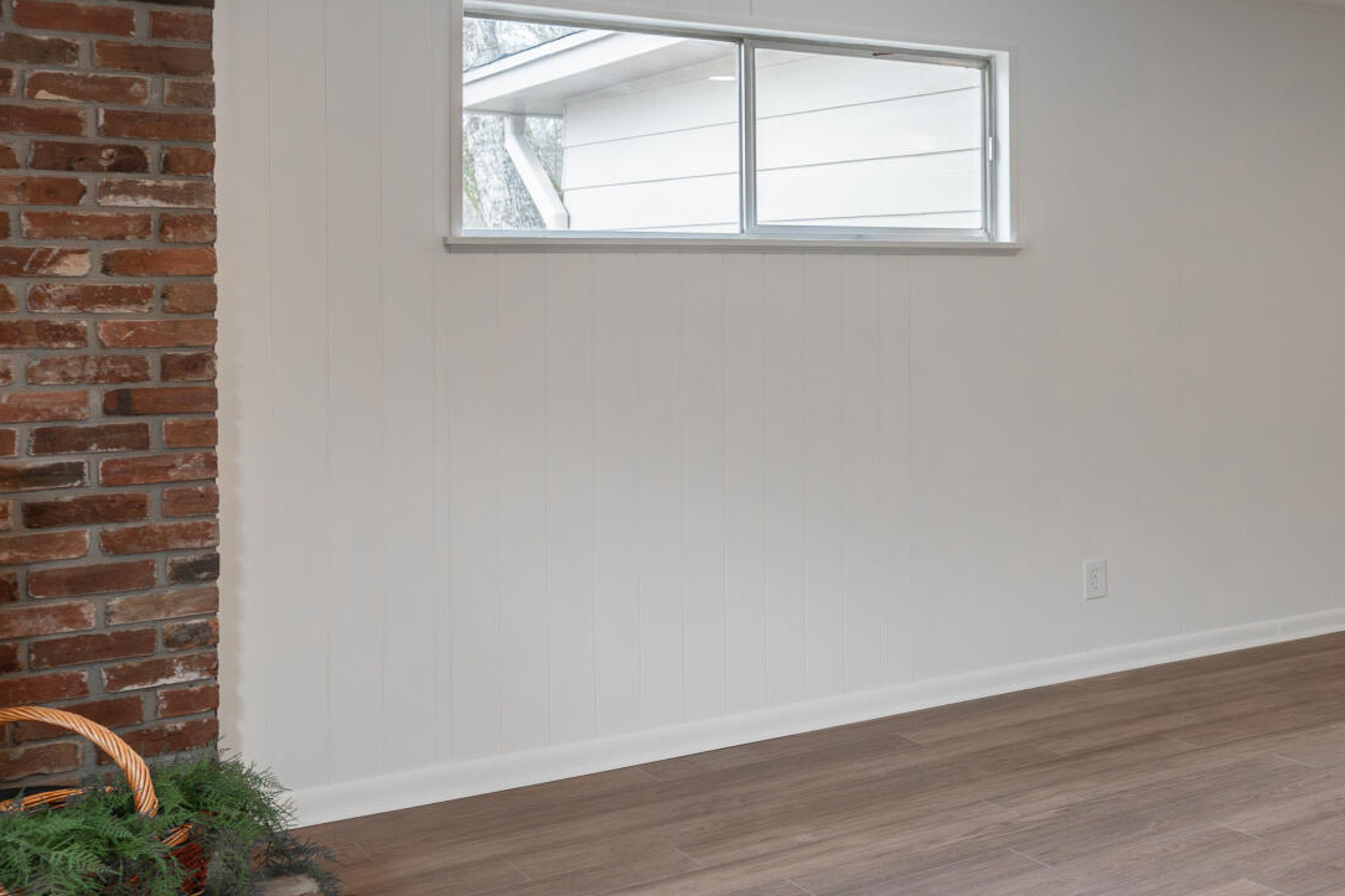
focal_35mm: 47
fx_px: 1756
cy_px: 336
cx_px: 1558
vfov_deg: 28.5
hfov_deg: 34.7
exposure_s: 1/25
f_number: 6.3
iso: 250
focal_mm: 17
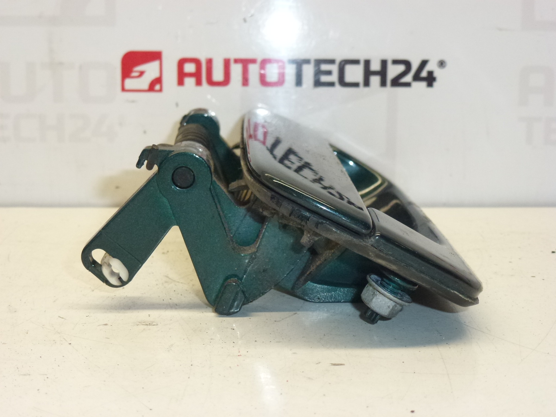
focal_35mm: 57
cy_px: 208
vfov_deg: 25.7
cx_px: 278
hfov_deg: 33.8
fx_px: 916
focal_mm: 10.1
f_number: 4.4
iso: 400
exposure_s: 1/125
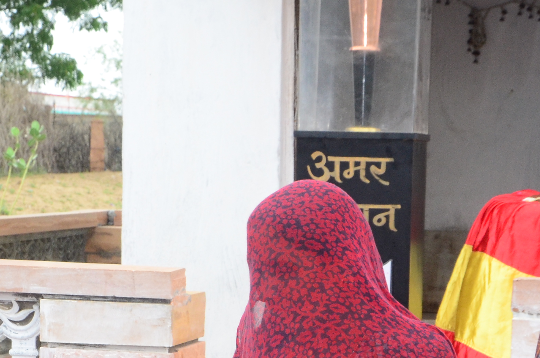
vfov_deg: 10.1
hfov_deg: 15.3
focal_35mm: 134
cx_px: 276
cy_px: 391
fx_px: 2006
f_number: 9
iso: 640
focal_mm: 32
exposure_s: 1/200
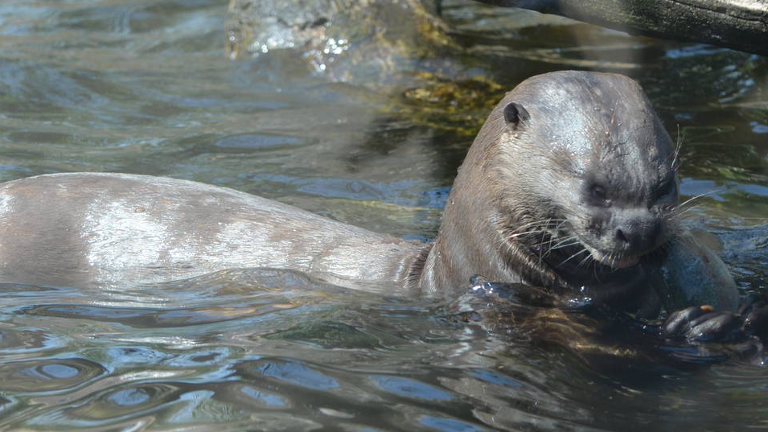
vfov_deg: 5.4
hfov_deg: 9.5
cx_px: 301
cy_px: 193
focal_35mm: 226
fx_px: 4602
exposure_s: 1/500
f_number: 5.6
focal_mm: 86
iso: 320
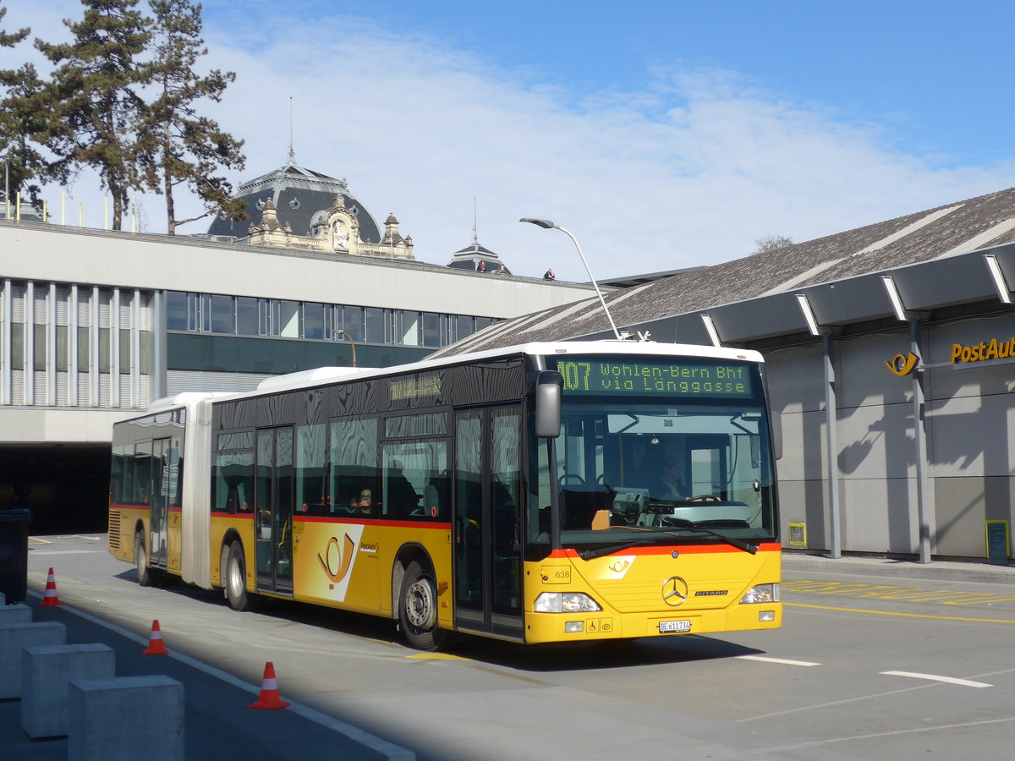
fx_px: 1613
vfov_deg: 26.6
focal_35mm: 55
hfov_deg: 34.9
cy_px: 380
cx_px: 508
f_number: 3.4
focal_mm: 11.3
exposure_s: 1/1300
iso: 80
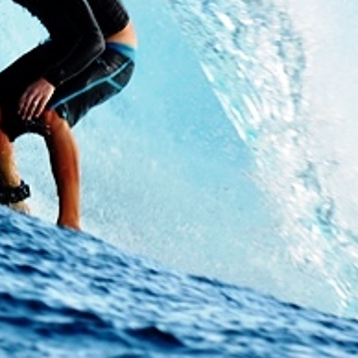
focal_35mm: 1681
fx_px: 19669
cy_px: 23
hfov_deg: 1.0
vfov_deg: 1.0
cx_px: -175
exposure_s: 1/250
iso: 250
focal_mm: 400
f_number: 8
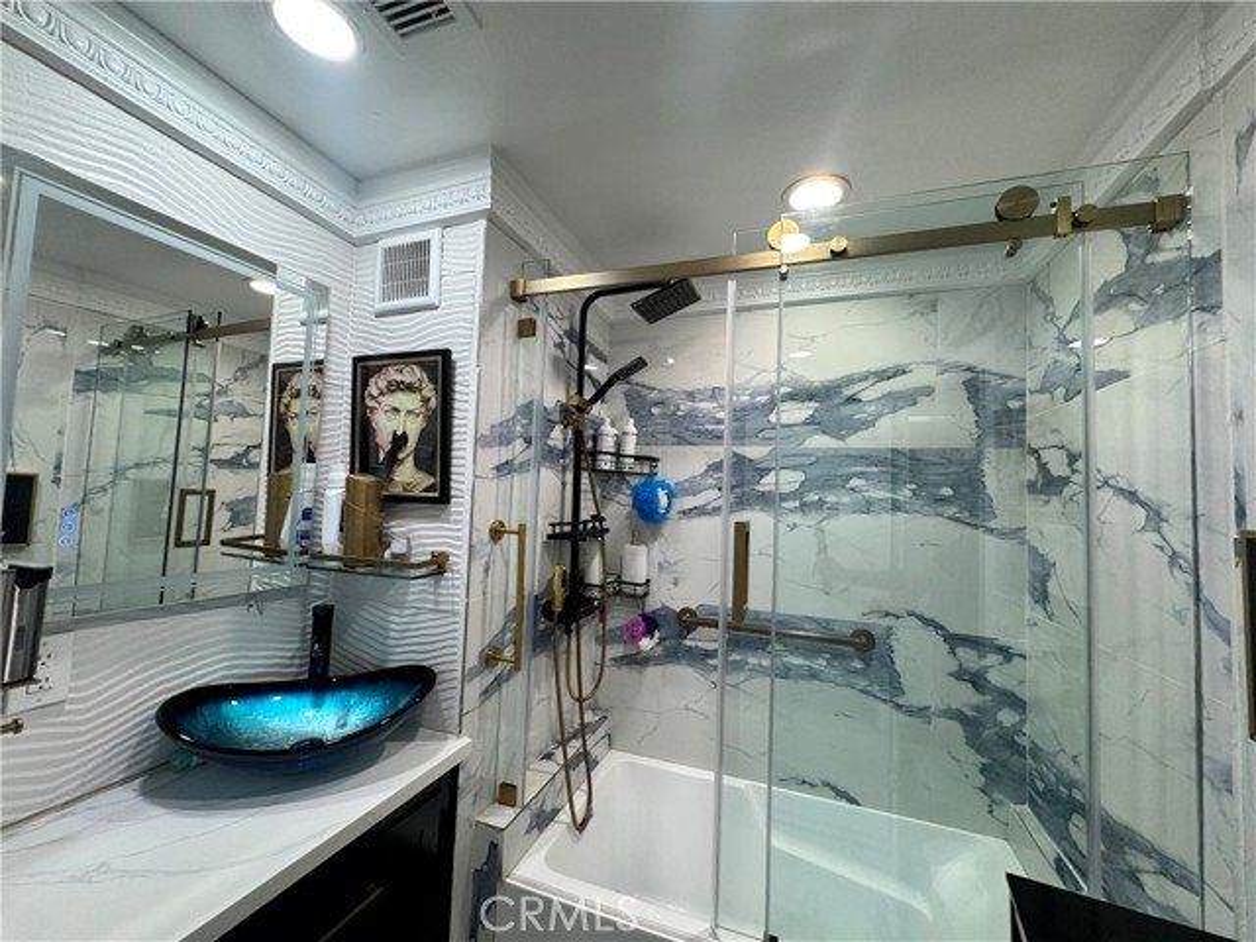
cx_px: 628
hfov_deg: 102.1
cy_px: 471
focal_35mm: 14
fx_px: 508
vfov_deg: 85.7
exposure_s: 1/63
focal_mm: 2.22
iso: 80
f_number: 2.2
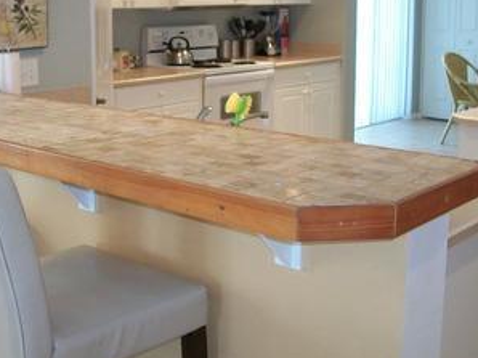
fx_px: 759
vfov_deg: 26.4
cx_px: 199
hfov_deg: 34.9
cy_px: 119
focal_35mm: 55
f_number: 2.9
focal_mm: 5.7
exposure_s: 1/30
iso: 160
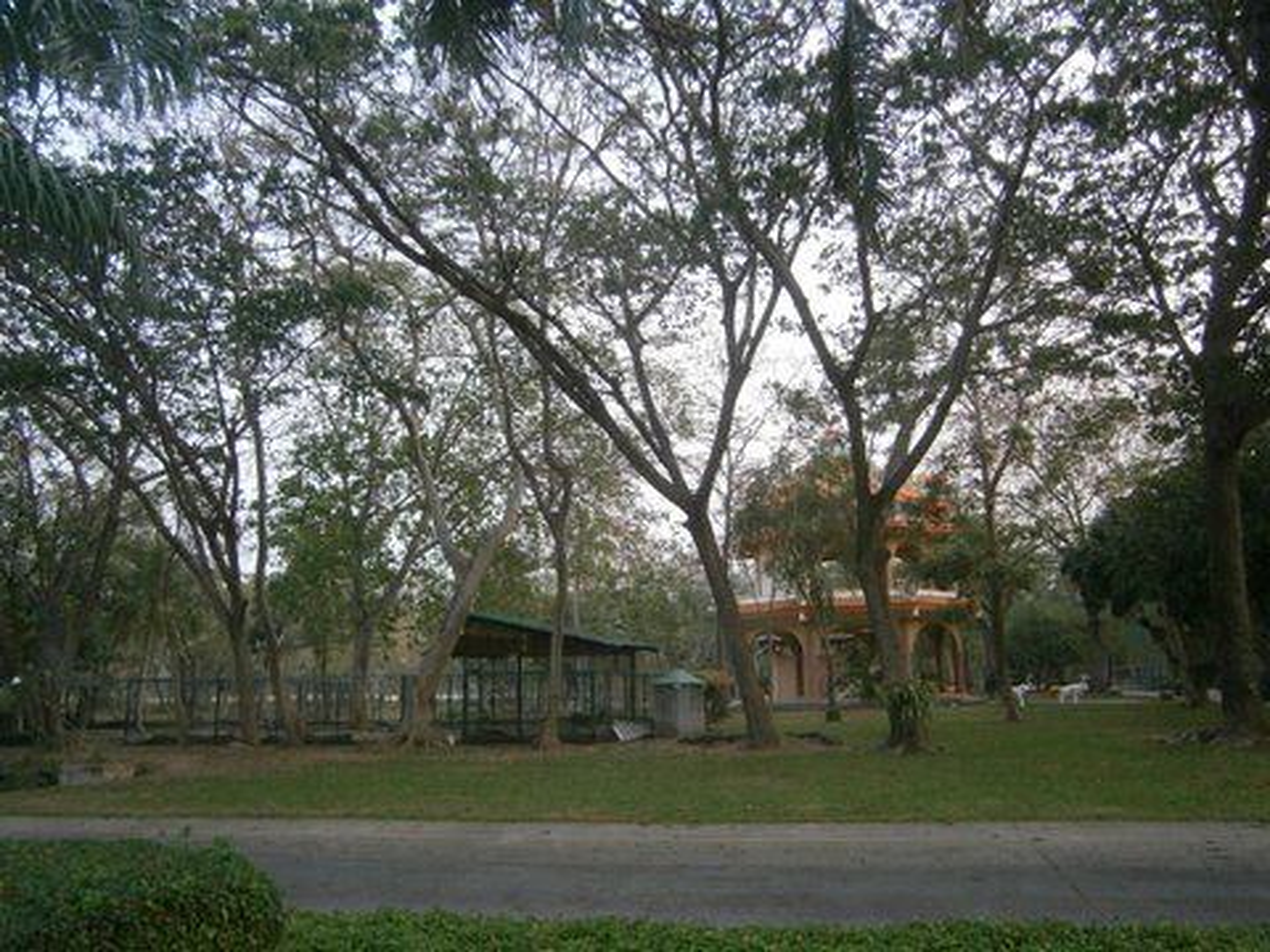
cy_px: 476
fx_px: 954
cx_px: 635
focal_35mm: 26
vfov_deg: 53.1
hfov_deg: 67.3
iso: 320
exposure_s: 1/250
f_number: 2.8
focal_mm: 4.7
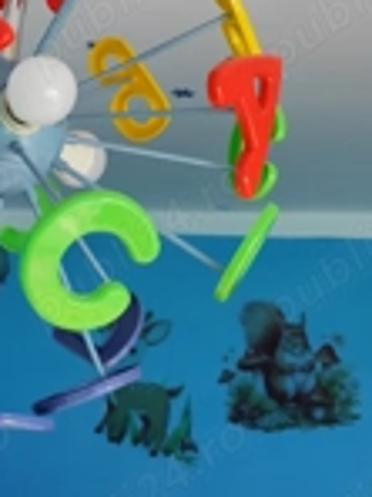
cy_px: 44
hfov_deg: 22.9
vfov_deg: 29.8
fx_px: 888
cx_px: 20
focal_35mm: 62
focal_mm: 6.14
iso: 800
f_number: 1.65
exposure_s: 1/50
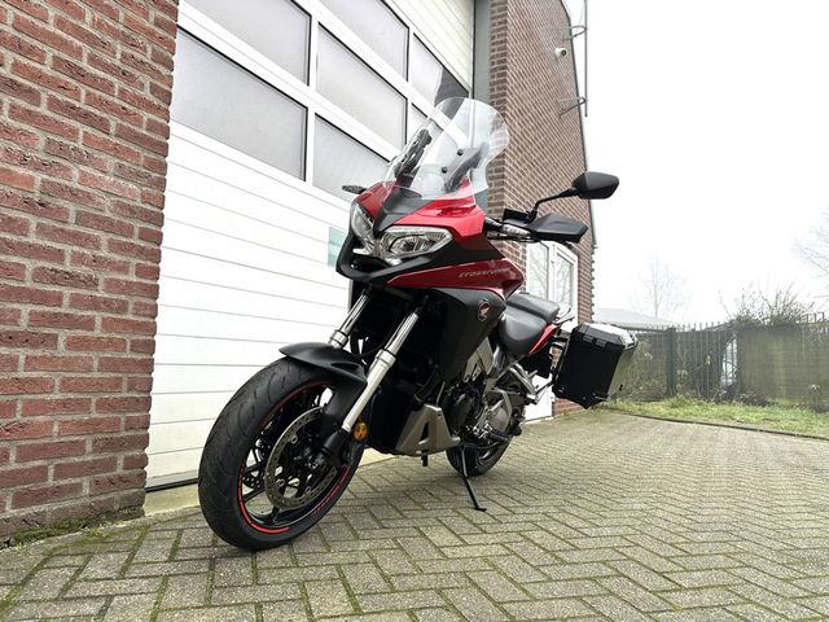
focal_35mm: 24
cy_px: 311
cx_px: 414
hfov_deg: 71.6
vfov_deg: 56.8
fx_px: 575
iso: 80
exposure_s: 1/469
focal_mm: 6.86
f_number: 1.78
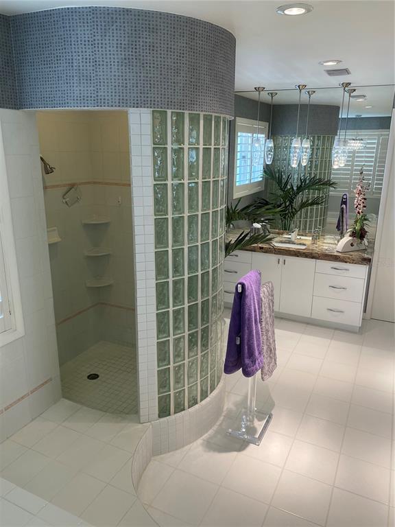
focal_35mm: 26
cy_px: 264
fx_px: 396
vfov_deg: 67.3
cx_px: 198
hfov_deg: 53.1
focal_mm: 4.25
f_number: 1.8
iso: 100
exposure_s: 1/120
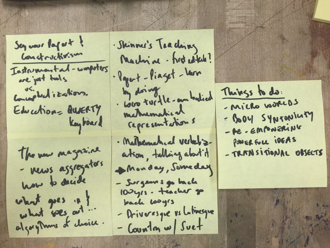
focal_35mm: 29
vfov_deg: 48.2
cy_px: 124
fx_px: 276
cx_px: 165
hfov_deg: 61.7
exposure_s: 1/30
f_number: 2.2
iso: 50
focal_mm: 4.15
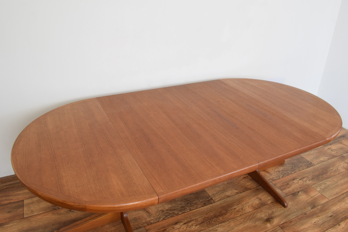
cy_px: 116
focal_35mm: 27
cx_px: 174
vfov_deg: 47.9
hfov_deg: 67.4
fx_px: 261
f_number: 22
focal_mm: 18
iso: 100
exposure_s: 4
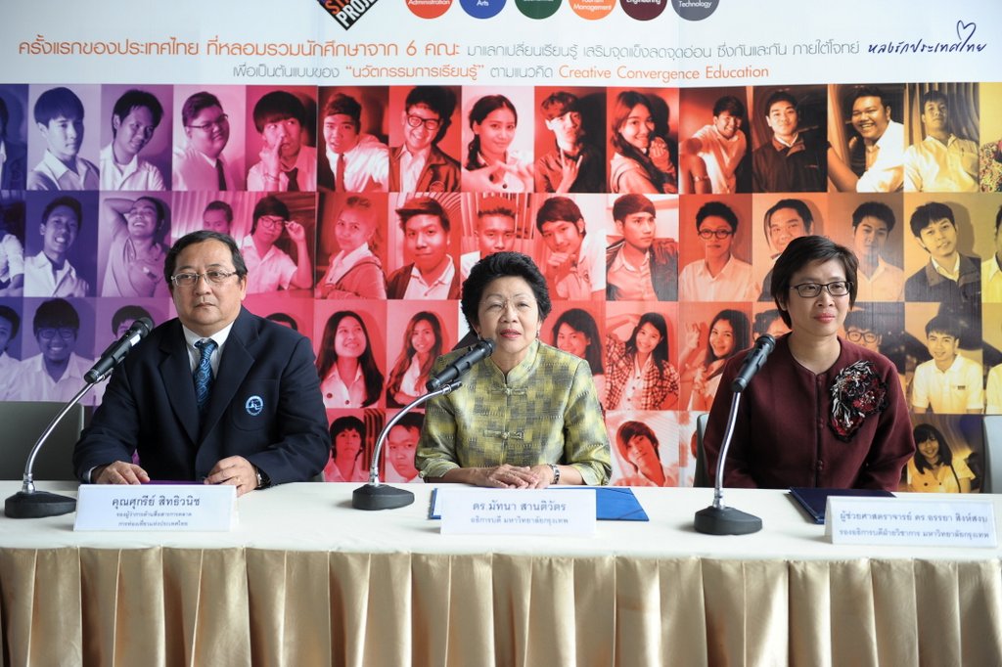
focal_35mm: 48
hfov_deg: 41.1
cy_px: 334
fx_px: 1335
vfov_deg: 28.1
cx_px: 501
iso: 500
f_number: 2.8
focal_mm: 48
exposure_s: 1/160
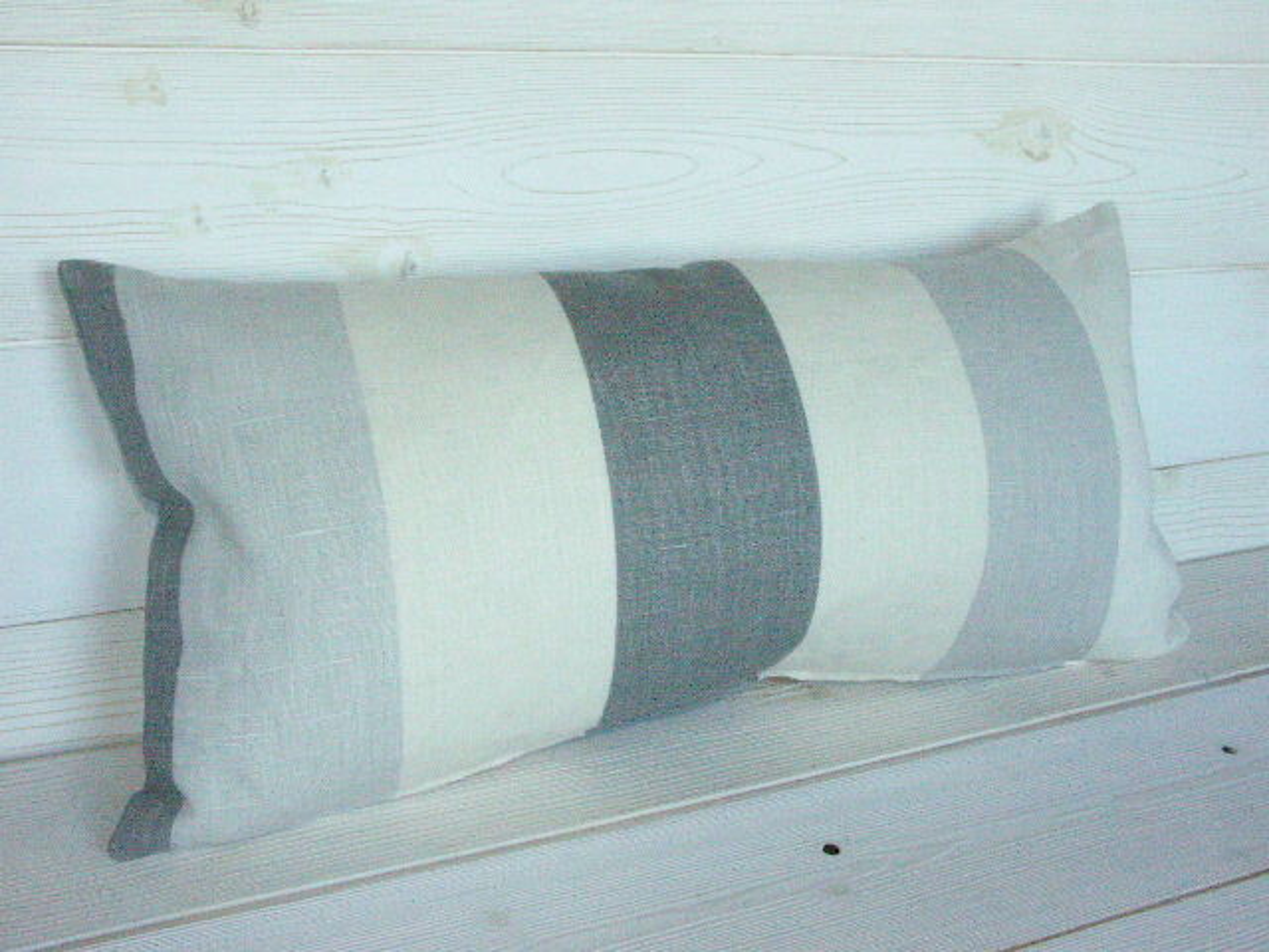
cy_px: 476
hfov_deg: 56.8
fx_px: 1173
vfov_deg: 44.2
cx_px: 634
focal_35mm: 32
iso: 800
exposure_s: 1/50
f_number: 9
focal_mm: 8.43
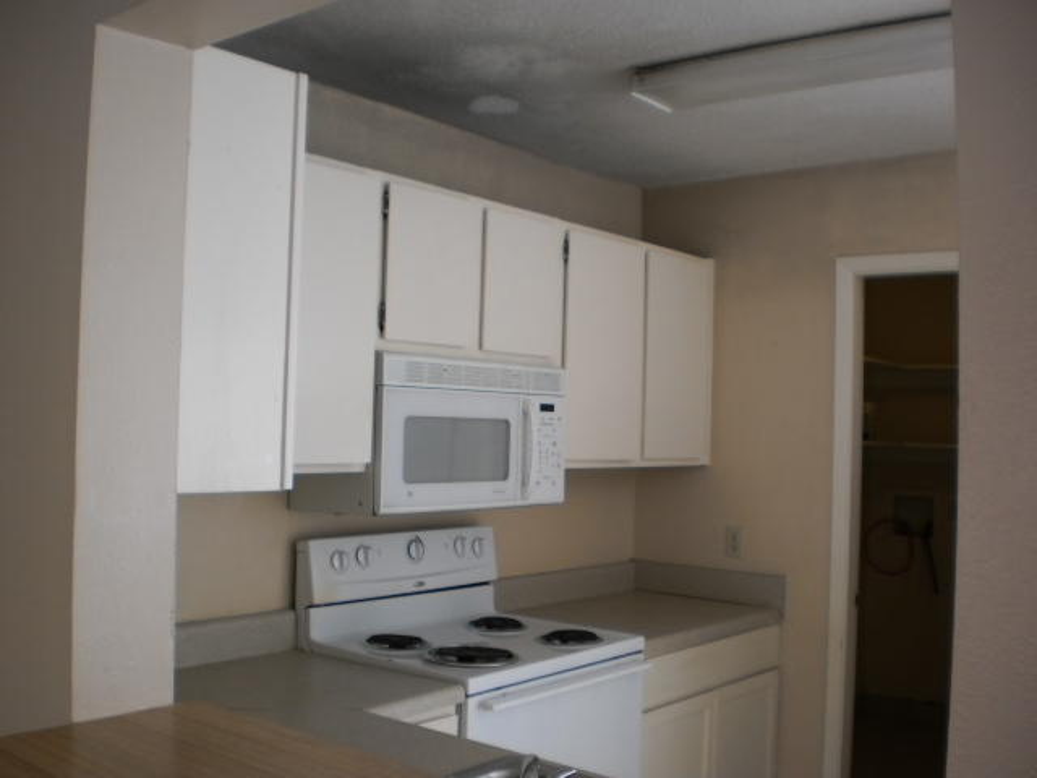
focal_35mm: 36
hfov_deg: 51.4
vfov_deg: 39.7
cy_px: 389
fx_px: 1078
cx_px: 518
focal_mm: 6.3
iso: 100
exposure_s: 1/30
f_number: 3.1
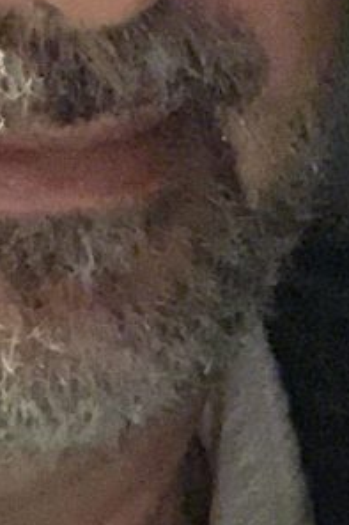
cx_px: 716
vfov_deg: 11.1
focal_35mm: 180
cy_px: 681
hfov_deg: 7.3
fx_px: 2620
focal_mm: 2.87
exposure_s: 1/40
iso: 800
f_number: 2.2
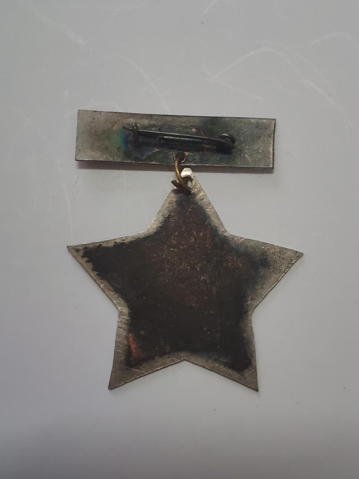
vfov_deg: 28.6
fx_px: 940
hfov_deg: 21.6
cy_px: 240
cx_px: 180
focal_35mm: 68
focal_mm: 5.52
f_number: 1.95
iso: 500
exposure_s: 1/50
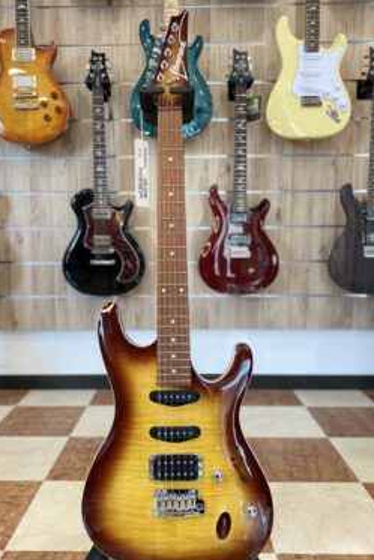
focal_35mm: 29
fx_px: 451
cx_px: 171
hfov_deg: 45.0
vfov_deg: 63.6
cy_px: 297
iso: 80
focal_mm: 4.25
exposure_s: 1/100
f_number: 1.8
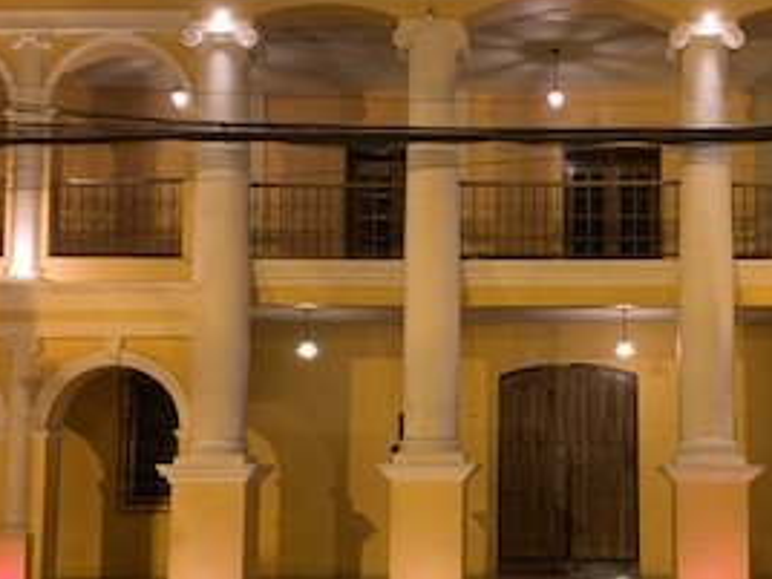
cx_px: 570
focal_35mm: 62
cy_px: 372
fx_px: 1383
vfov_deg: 23.6
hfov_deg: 30.7
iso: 320
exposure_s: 1/30
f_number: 1.8
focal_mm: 4.25
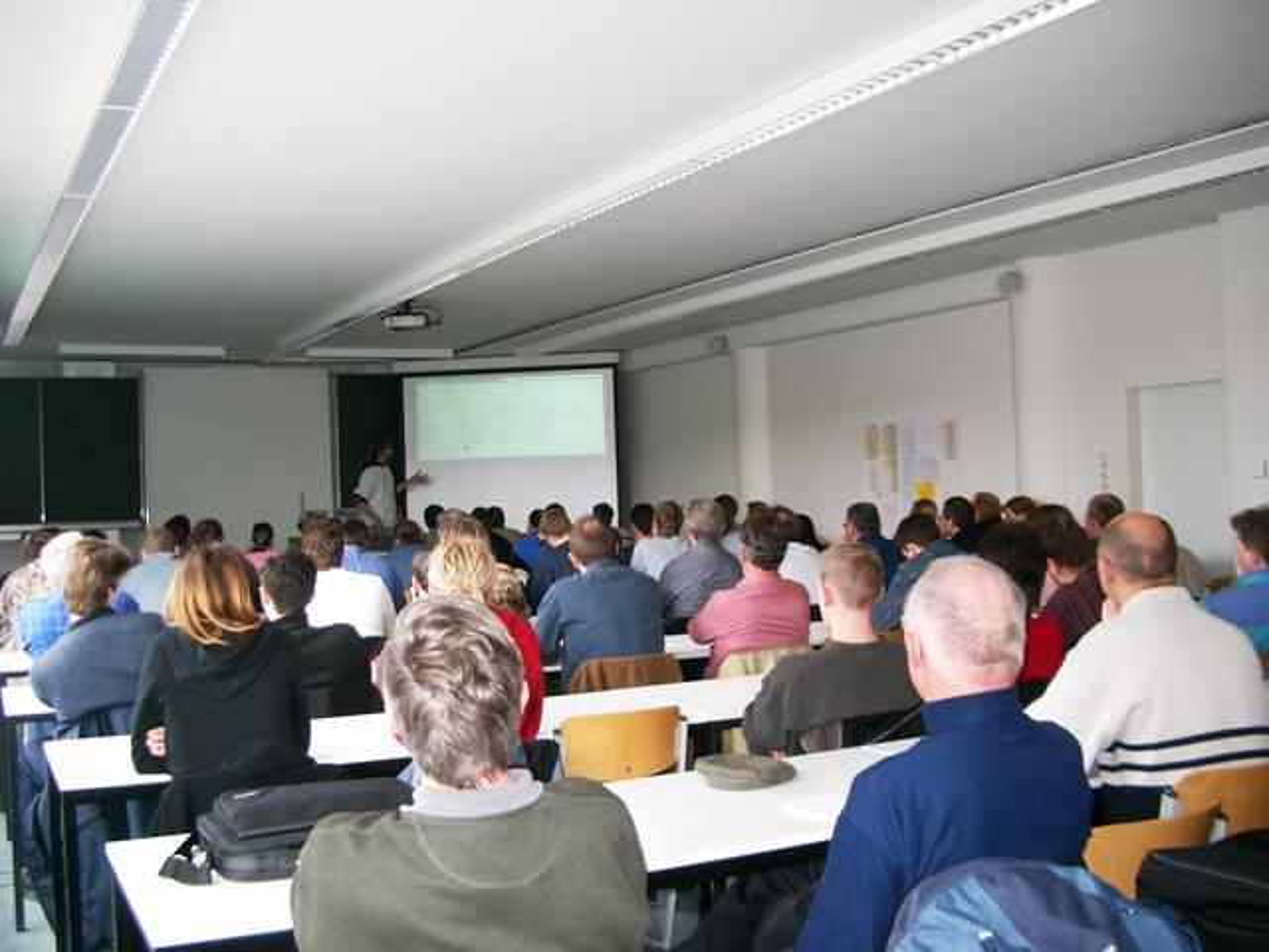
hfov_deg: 50.1
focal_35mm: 37
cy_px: 476
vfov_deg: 38.7
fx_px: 1356
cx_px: 634
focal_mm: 7.6
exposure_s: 1/60
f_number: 2.6
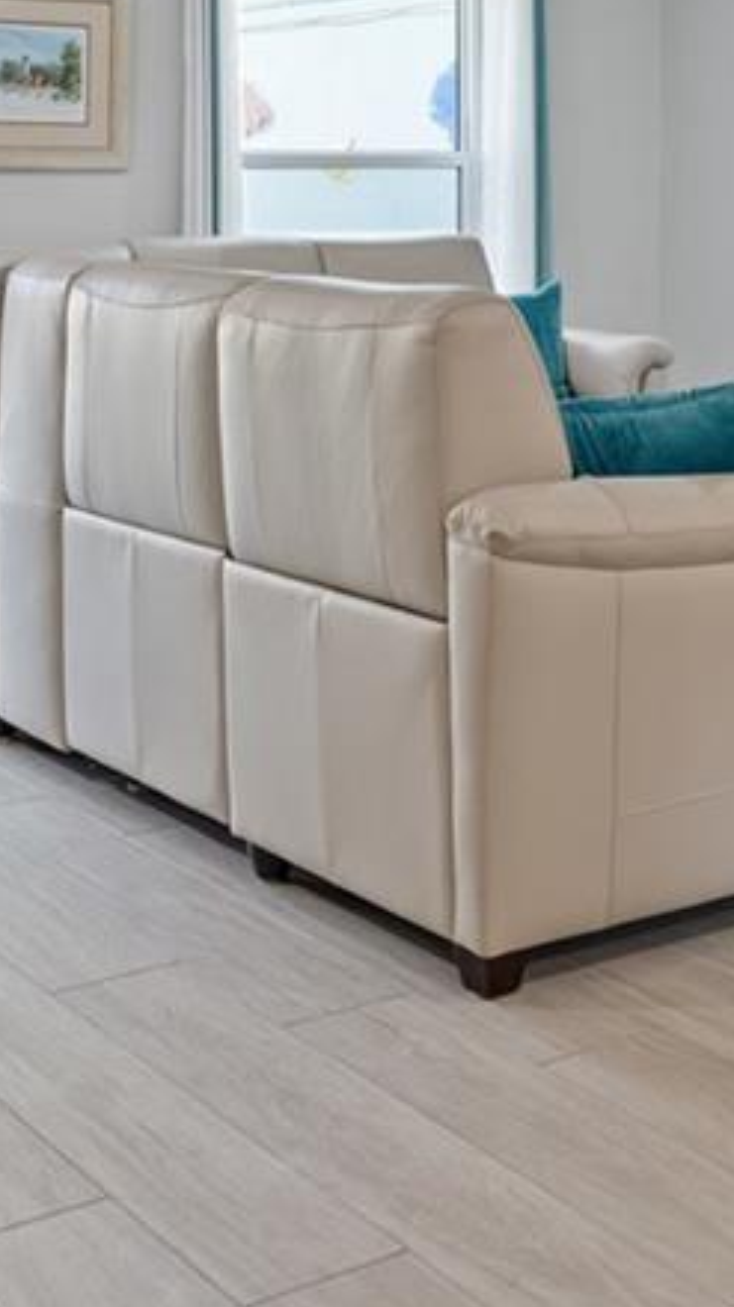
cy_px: 214
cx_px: 508
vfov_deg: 33.1
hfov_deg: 19.6
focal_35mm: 61
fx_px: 2114
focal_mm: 16
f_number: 9
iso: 100
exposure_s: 1.6
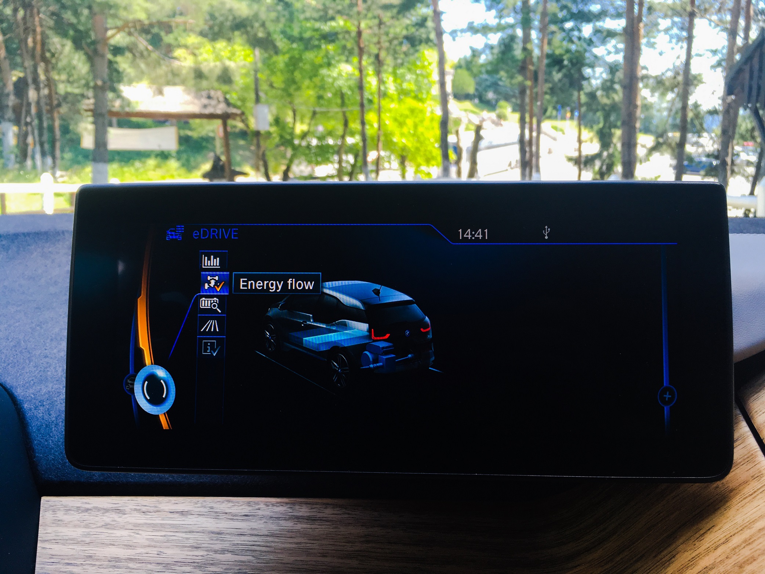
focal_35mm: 29
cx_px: 382
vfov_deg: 48.2
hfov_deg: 61.7
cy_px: 287
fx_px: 641
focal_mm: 4.15
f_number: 2.2
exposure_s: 1/100
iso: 25
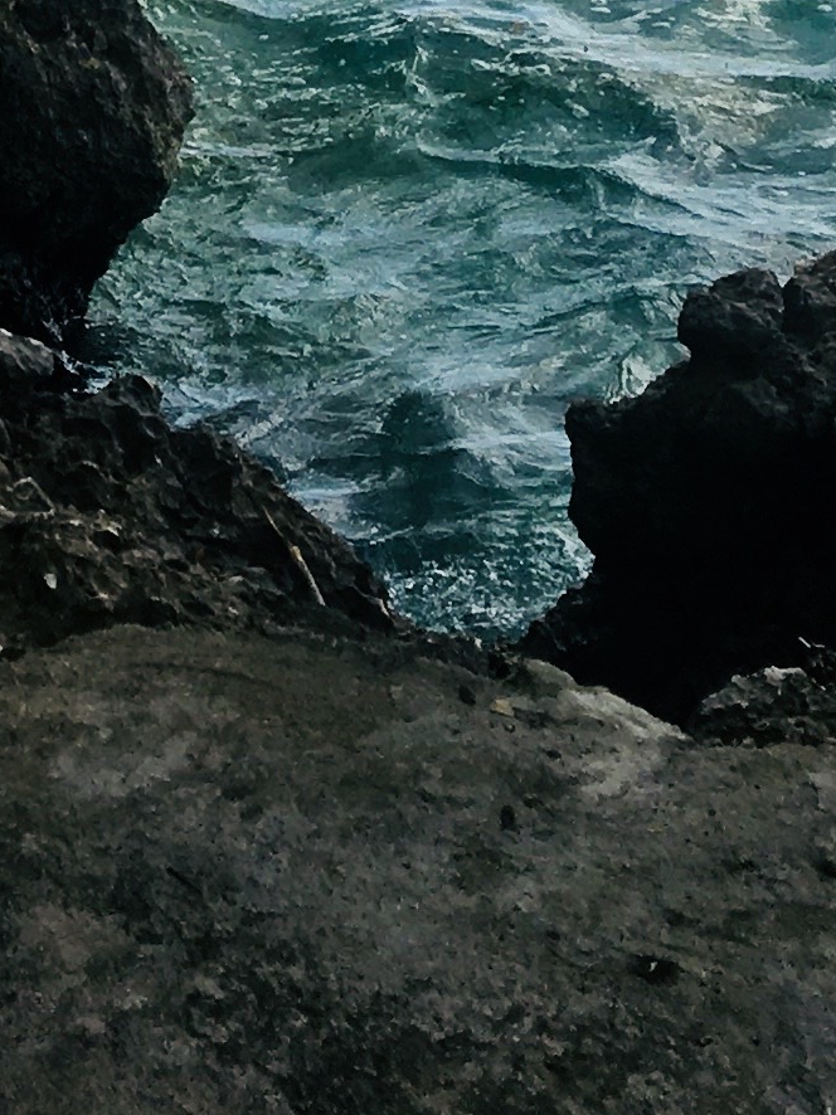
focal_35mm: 132
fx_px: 4253
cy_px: -1149
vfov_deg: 12.9
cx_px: -239
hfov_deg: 11.0
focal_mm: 4.15
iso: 25
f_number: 2.2
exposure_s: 1/1241
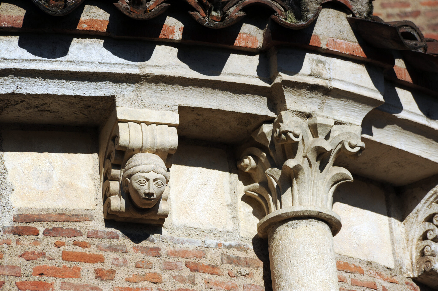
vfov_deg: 3.4
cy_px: 146
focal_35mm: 400
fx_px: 4863
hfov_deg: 5.2
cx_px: 219
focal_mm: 400
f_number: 7.1
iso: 200
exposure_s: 1/1600
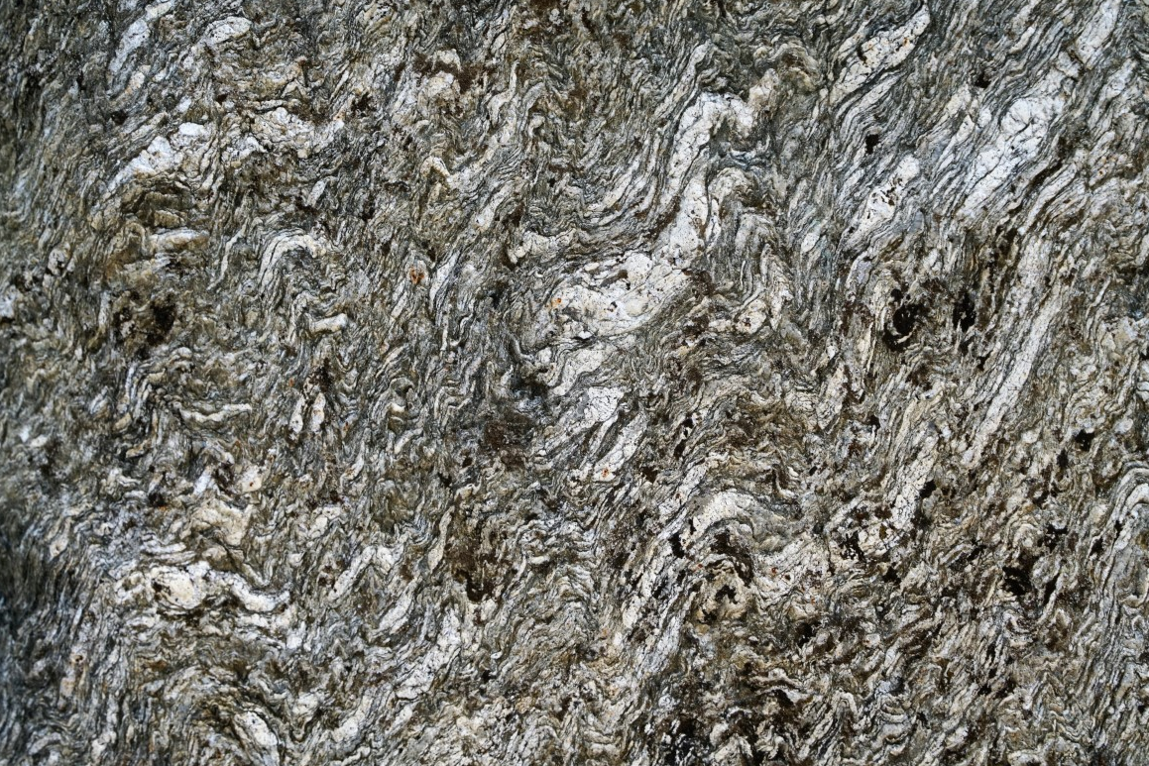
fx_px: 4692
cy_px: 371
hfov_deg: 14.0
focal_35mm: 147
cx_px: 575
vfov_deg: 9.3
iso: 800
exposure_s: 1/1250
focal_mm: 142
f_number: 8
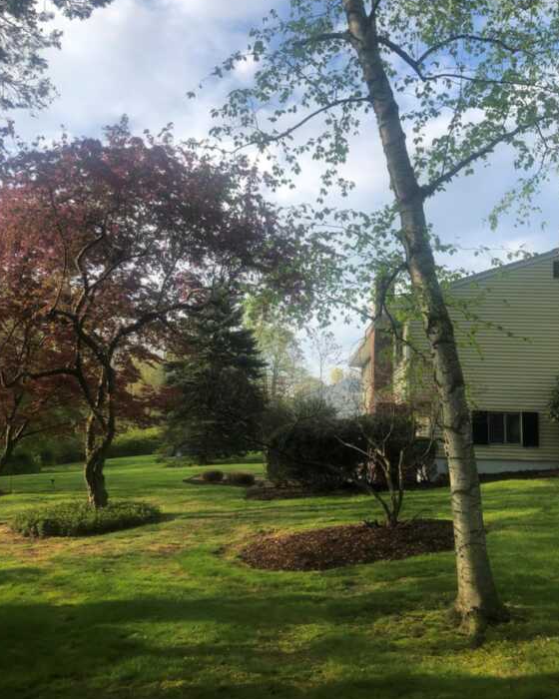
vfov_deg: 58.8
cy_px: 352
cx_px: 279
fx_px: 620
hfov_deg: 48.5
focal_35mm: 30
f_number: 1.8
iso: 20
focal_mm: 3.99
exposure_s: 1/706
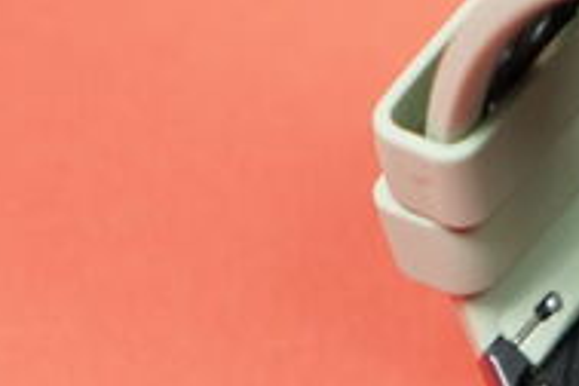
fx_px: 5725
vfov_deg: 3.9
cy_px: 414
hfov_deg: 5.7
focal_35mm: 356
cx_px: 858
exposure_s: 1/125
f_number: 4
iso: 1000
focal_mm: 70
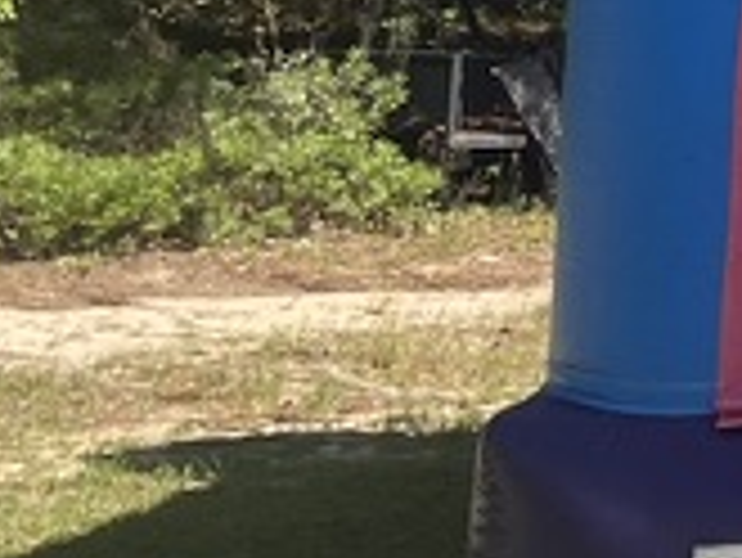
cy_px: -522
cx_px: 1808
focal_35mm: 161
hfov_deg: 10.5
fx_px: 3454
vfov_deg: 8.8
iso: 50
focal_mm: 5.1
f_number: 1.6
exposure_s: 1/2222
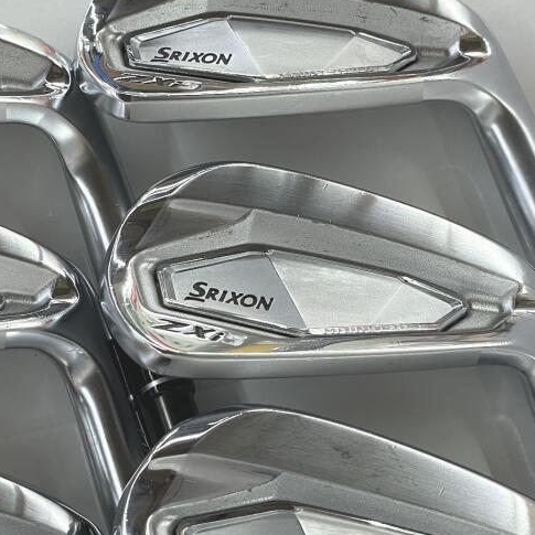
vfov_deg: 19.1
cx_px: 101
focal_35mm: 91
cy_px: 303
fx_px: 1591
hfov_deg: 18.9
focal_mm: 6
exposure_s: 1/120
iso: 125
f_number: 2
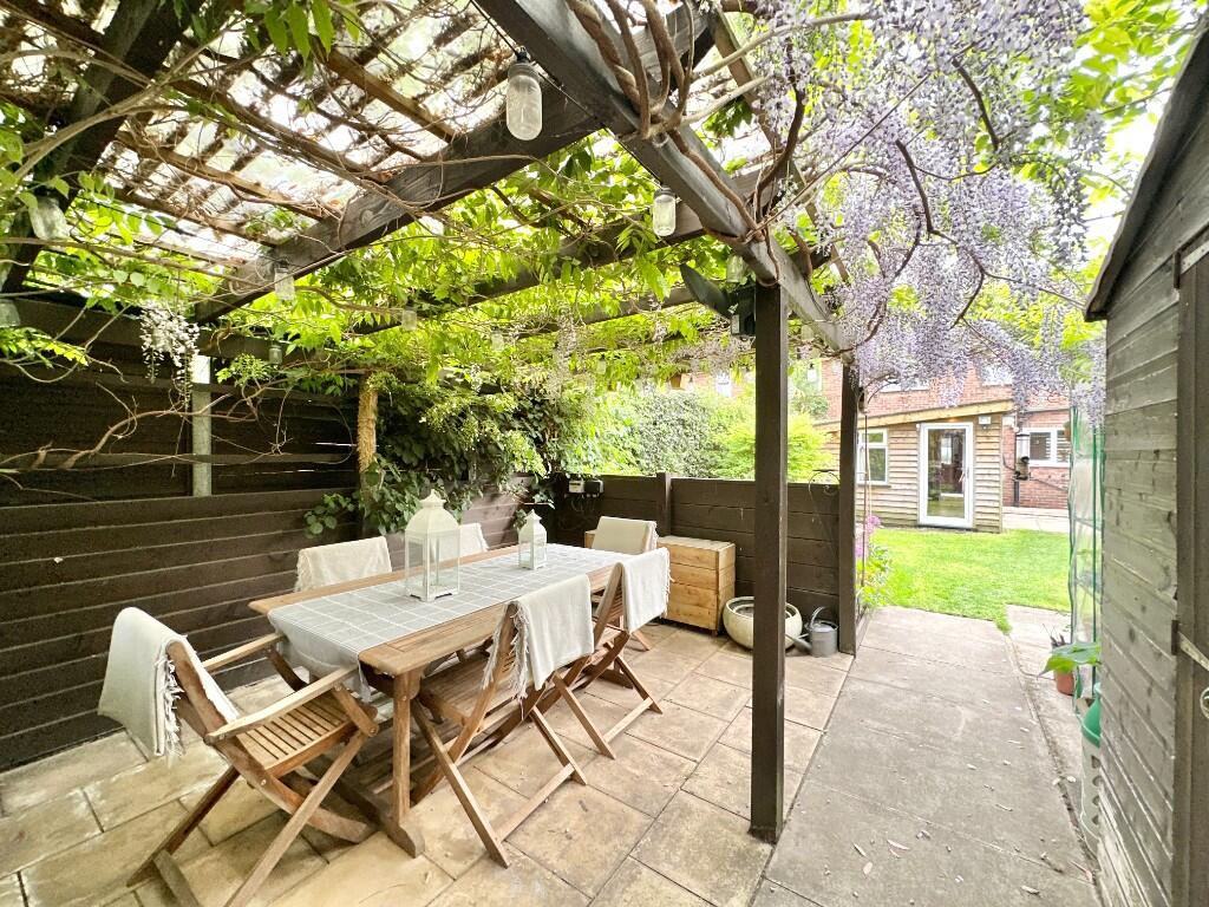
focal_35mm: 14
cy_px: 454
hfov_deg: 102.1
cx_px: 604
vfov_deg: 85.7
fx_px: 489
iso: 160
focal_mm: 2.22
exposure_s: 1/99
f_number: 2.2
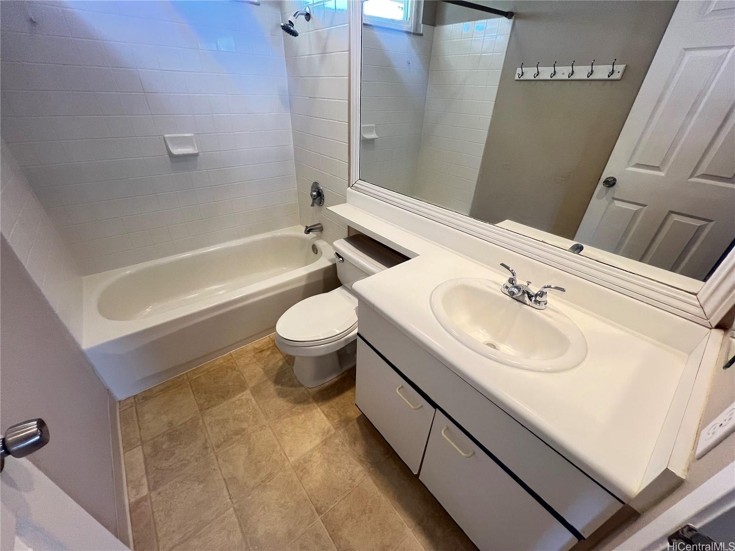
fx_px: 276
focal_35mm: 13
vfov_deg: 89.9
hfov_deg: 106.2
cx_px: 368
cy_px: 276
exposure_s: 1/60
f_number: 1.8
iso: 200
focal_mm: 1.57
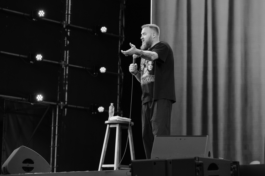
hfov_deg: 19.8
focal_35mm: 103
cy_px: 88
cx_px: 132
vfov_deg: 13.3
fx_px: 758
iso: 1000
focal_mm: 68.7
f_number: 4
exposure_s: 1/120
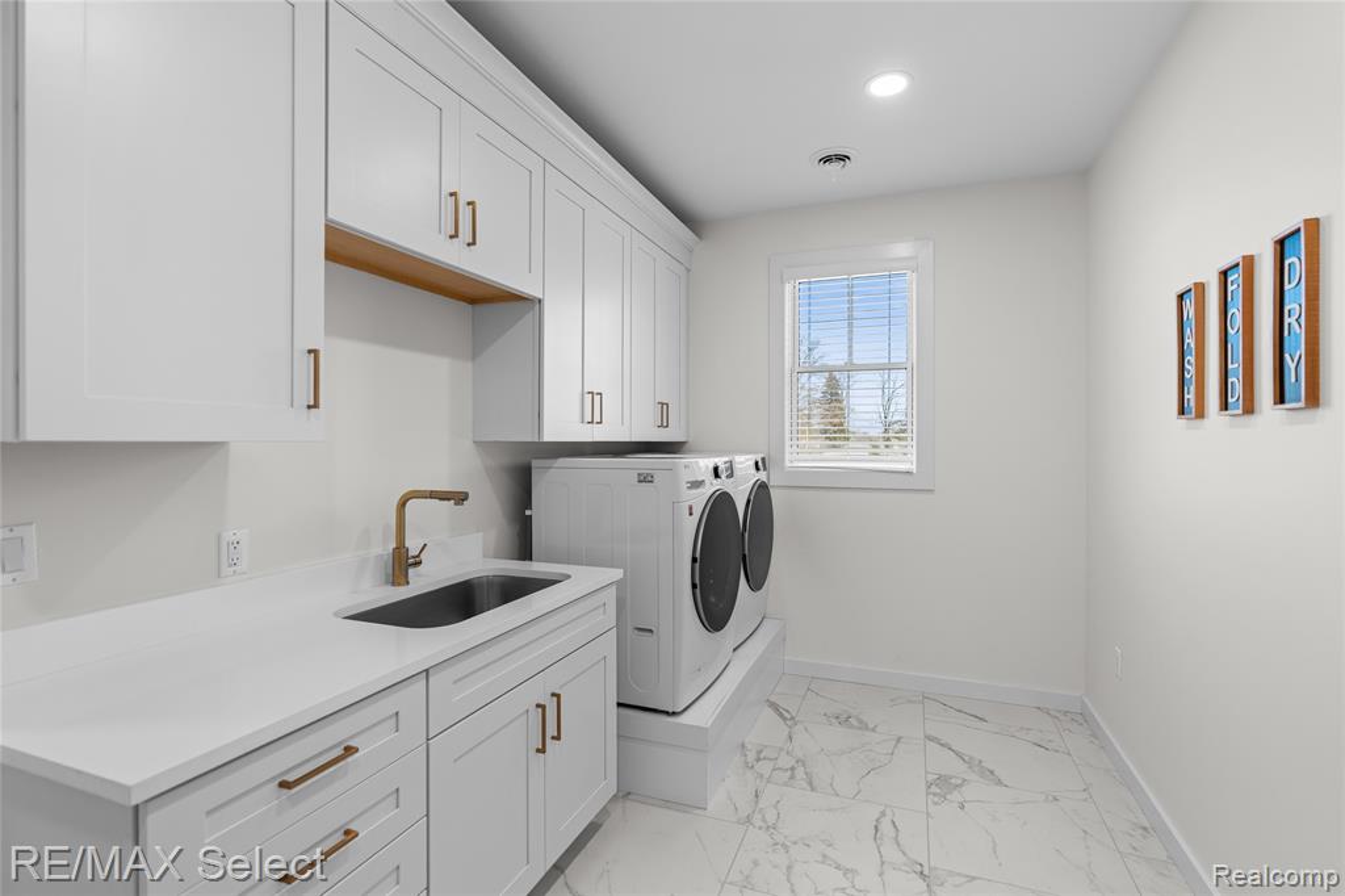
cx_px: 672
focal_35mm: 16
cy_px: 448
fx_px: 598
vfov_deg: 73.7
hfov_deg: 96.8
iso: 320
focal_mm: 16
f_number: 3.5
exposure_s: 1/30
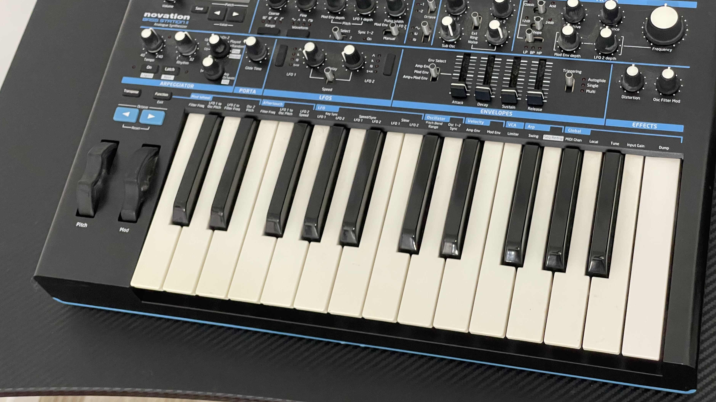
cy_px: 141
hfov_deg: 34.3
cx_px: 385
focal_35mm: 61
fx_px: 1158
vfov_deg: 19.7
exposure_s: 1/60
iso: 400
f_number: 2
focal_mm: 6
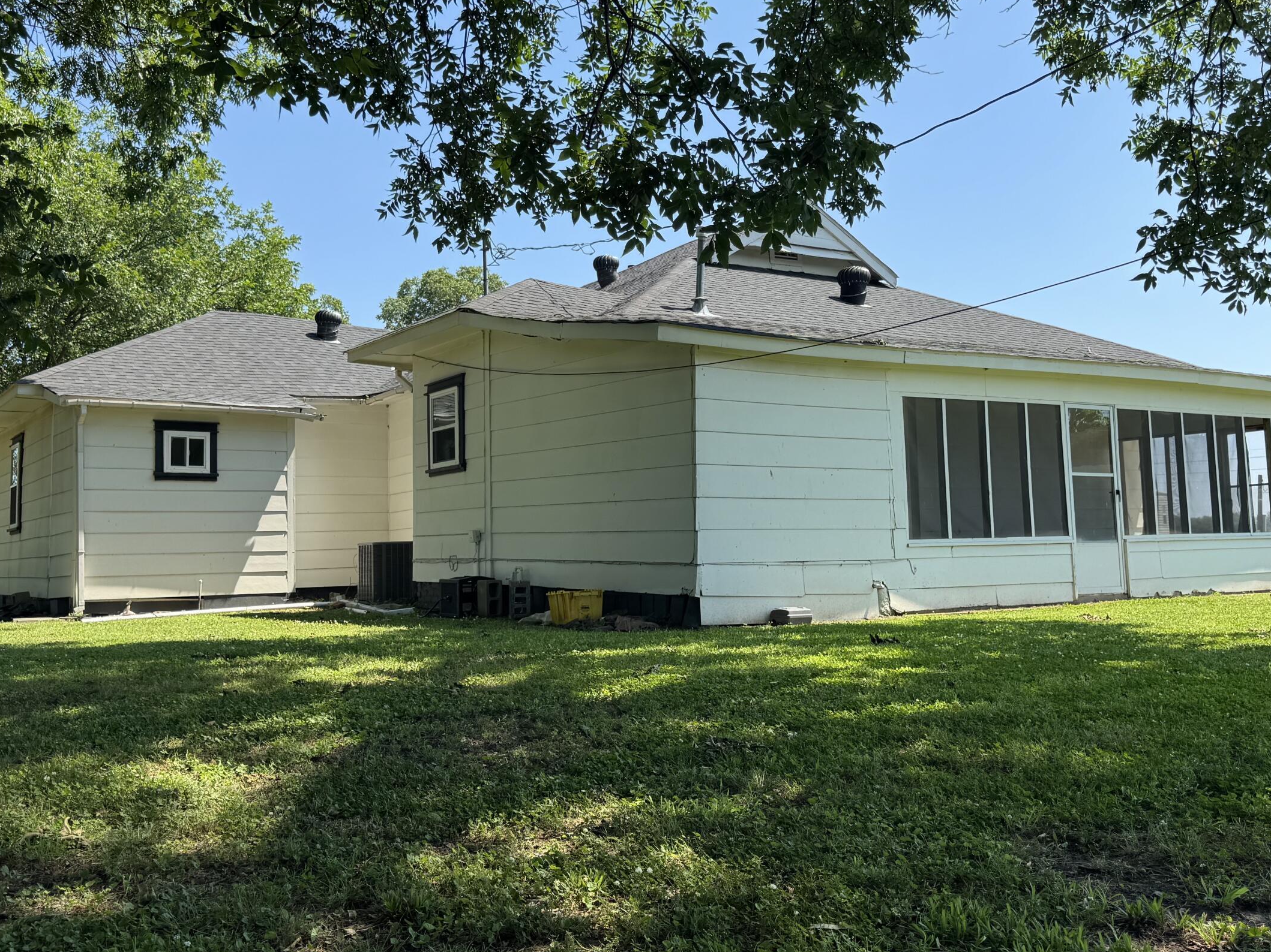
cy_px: 456
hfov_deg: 54.0
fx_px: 1248
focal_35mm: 34
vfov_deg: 41.8
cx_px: 619
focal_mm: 6.76
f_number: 1.78
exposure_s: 1/1560
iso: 80
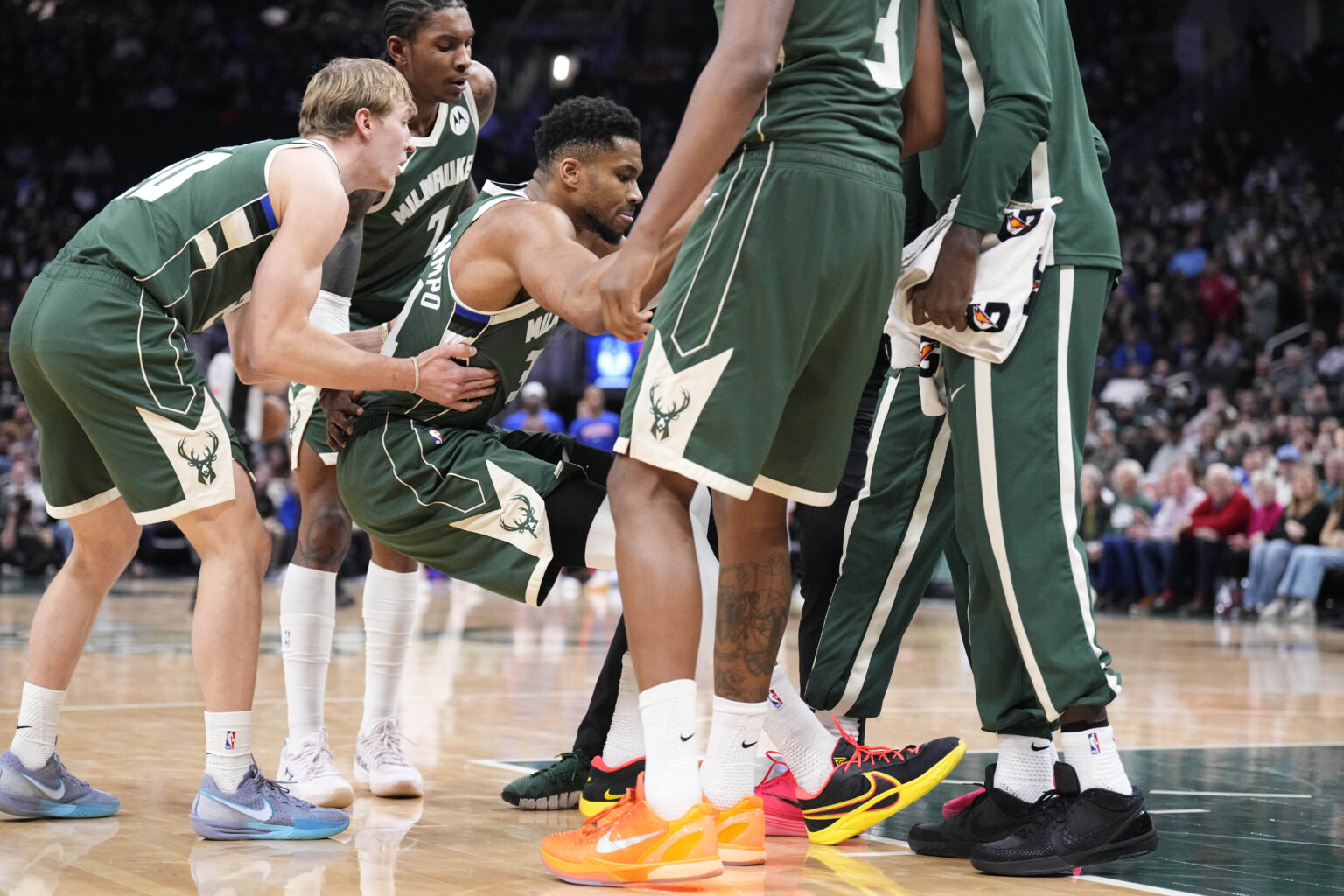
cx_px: 672
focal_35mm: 83
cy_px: 448
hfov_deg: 24.5
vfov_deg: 16.5
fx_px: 3098
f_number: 3.2
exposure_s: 1/1600
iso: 6400
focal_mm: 83
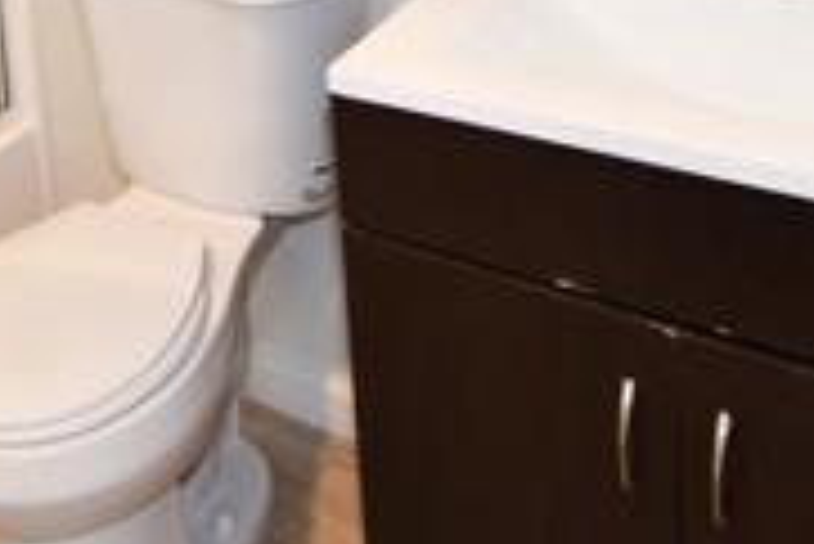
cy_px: -214
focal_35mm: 53
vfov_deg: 22.2
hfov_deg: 35.5
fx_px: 1199
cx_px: 94
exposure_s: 1/60
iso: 200
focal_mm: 10
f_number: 4
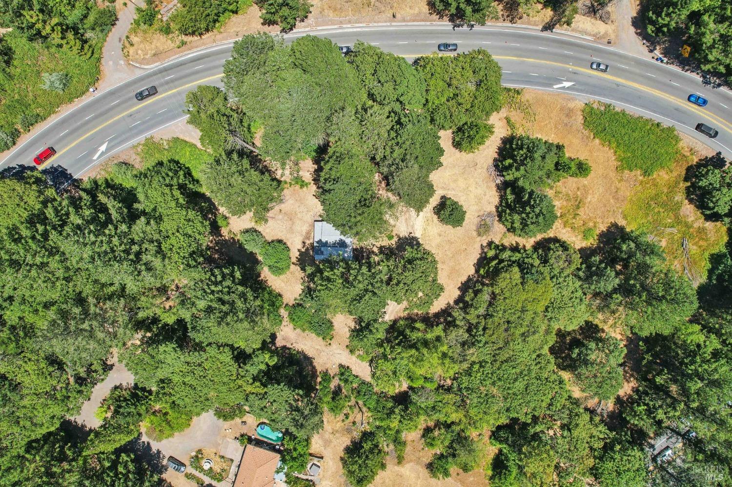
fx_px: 447
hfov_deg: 78.6
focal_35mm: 22
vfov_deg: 57.2
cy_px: 244
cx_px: 366
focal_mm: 8.4
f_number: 2.8
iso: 110
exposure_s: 1/1500
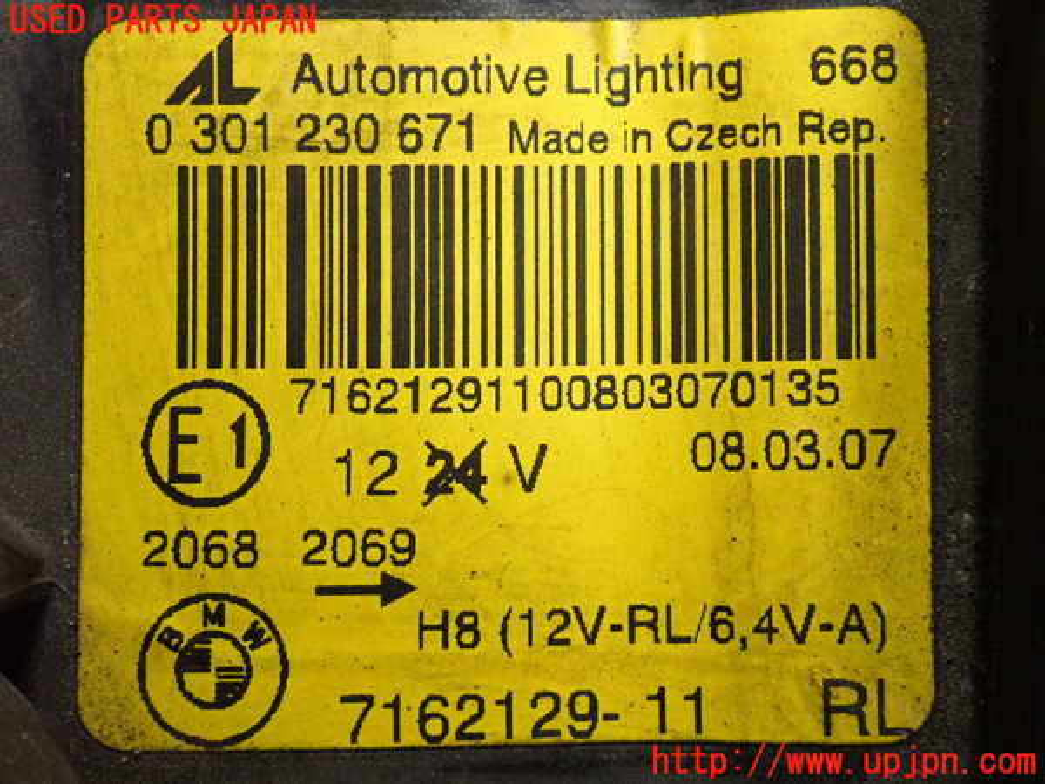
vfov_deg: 25.2
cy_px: 392
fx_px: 1751
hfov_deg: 33.2
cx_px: 522
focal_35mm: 58
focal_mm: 10.35
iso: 1250
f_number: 3.5
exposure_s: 1/125
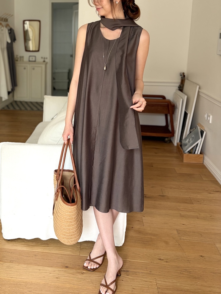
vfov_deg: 67.3
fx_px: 221
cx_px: 110
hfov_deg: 53.1
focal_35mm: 26
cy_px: 147
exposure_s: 1/122
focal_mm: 5.96
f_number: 1.6
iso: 64
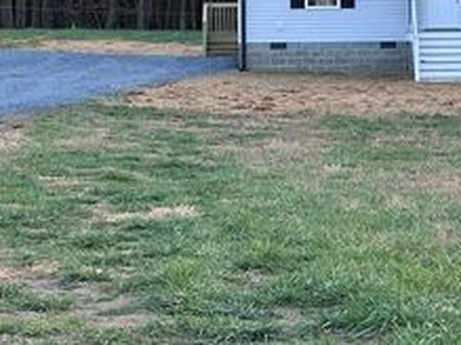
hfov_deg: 11.1
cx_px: 476
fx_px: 2343
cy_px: -45
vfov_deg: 8.4
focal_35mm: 176
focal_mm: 9
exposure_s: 1/124
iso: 32
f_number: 2.8
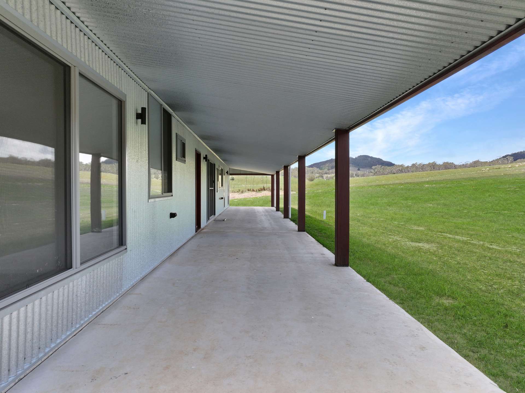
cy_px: 196
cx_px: 262
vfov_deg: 56.8
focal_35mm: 24
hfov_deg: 71.6
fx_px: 364
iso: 420
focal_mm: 12.3
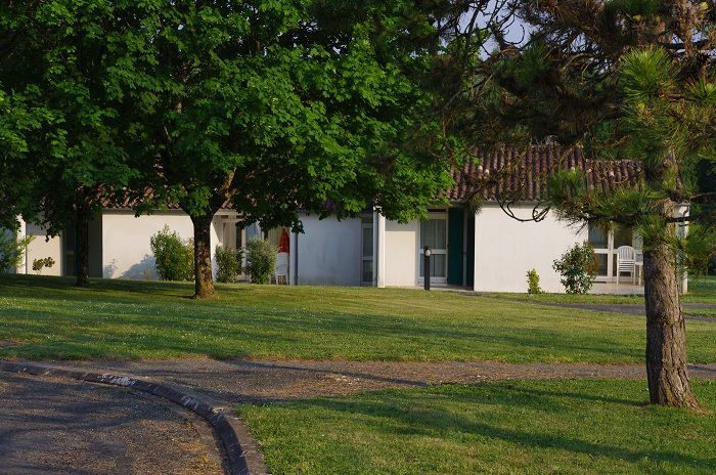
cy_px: 238
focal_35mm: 72
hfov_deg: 28.1
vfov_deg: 18.9
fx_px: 1429
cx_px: 358
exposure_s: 1/200
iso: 400
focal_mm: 47.5
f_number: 11
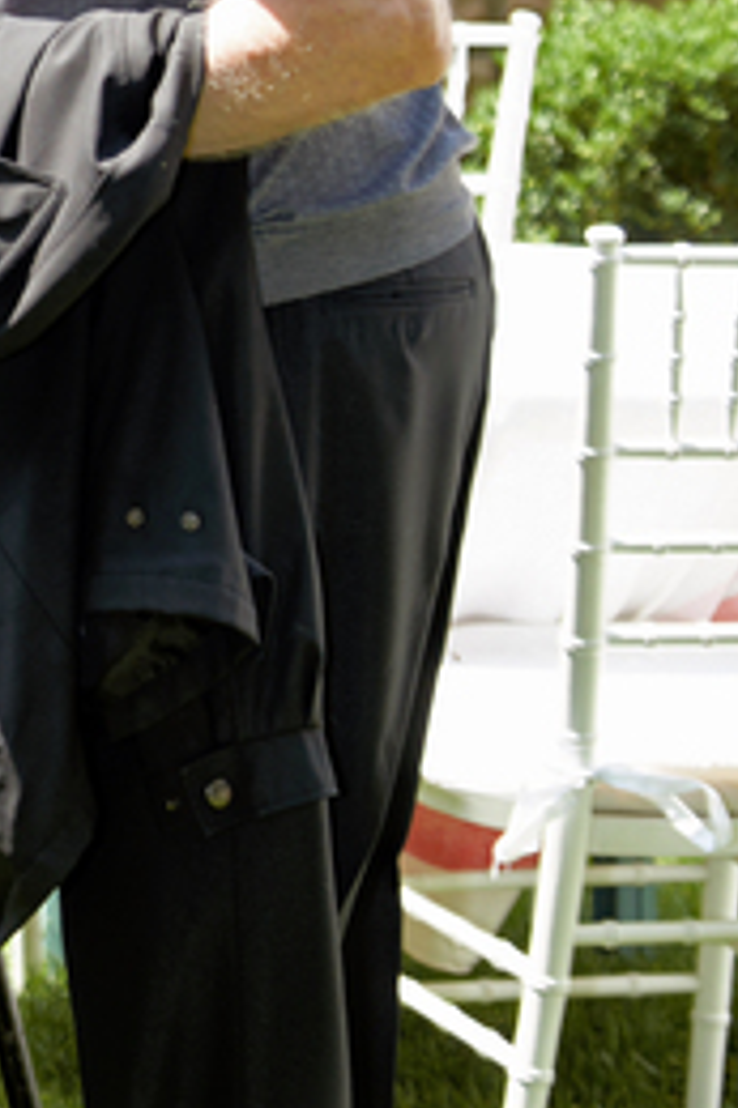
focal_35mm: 187
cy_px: 205
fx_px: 5757
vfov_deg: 11.0
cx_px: -448
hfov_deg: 7.2
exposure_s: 1/250
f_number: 3.2
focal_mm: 45
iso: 100
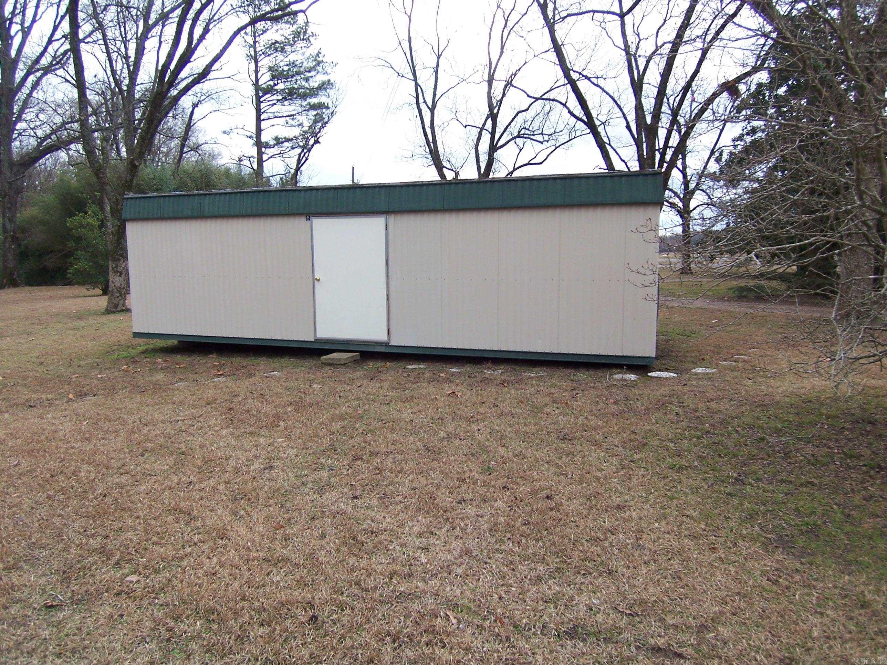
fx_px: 589
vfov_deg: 58.9
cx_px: 444
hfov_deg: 73.9
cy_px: 332
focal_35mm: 23
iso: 64
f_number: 2.8
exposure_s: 1/250
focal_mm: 3.8
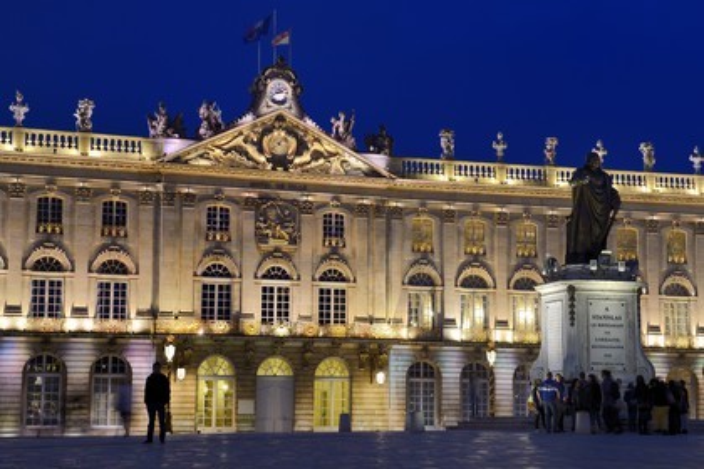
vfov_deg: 19.5
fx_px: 1369
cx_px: 352
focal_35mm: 70
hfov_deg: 28.8
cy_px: 234
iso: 400
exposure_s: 1/1.67
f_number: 6.3
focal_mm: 70
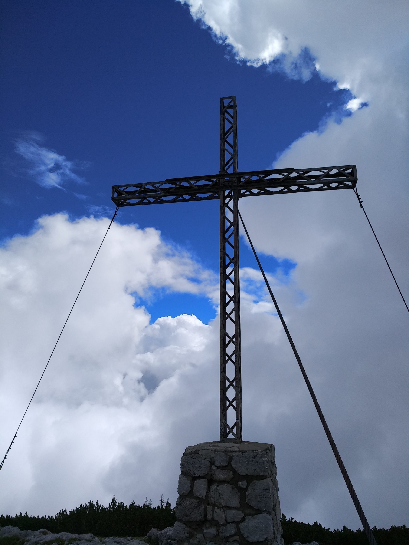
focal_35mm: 22
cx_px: 204
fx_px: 347
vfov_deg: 76.4
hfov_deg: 61.1
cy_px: 272
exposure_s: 1/3010
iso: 100
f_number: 2.2
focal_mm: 3.81
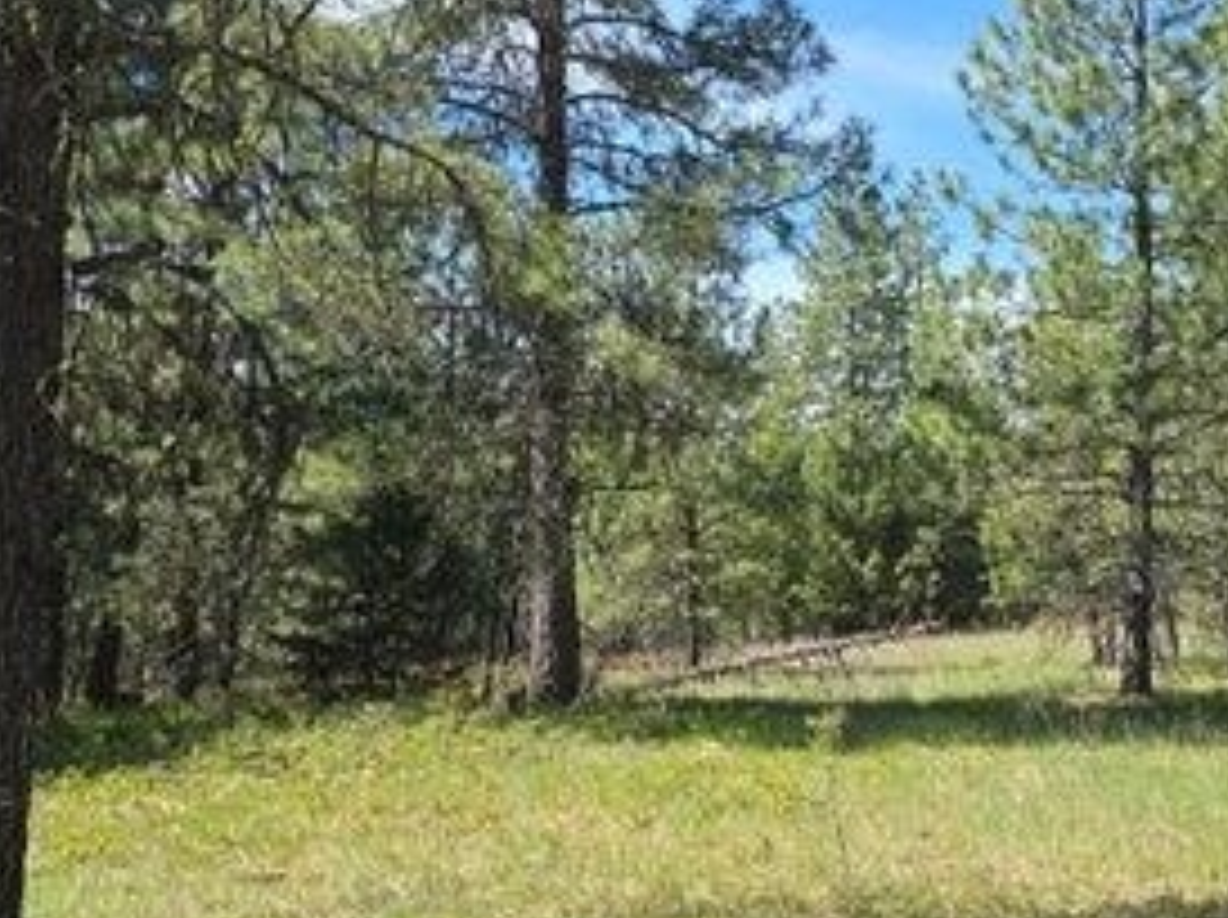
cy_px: 400
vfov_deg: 26.9
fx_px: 1913
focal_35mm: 54
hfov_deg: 35.3
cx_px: 814
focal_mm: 6.3
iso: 12
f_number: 1.7
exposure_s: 1/379
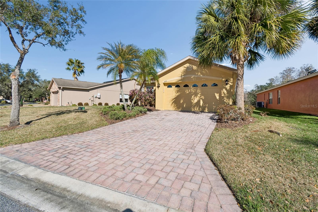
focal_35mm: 15
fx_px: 132
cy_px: 106
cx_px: 159
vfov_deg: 77.3
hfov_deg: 100.4
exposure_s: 1/1000
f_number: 7.1
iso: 100
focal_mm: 10
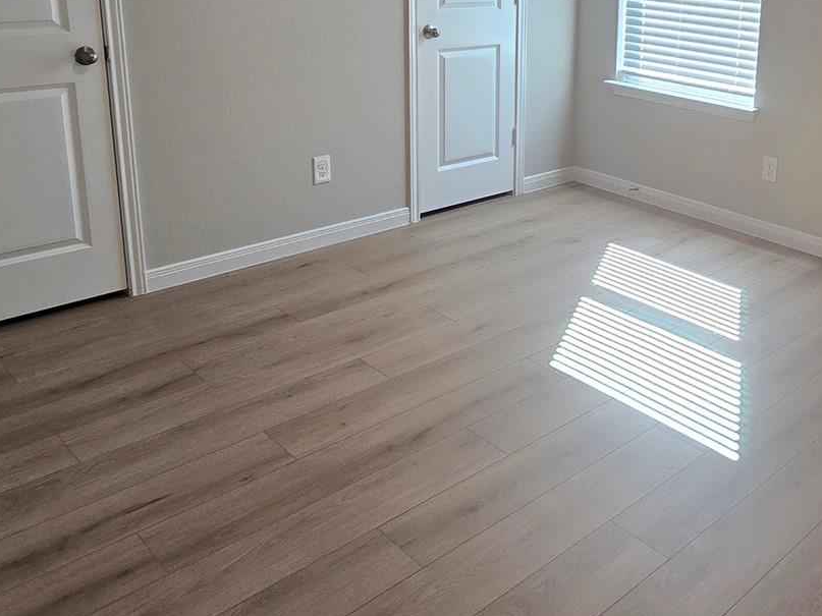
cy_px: 139
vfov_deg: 41.4
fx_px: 784
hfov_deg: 52.8
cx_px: 622
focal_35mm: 33
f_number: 2.2
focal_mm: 2.2
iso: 125
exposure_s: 1/60
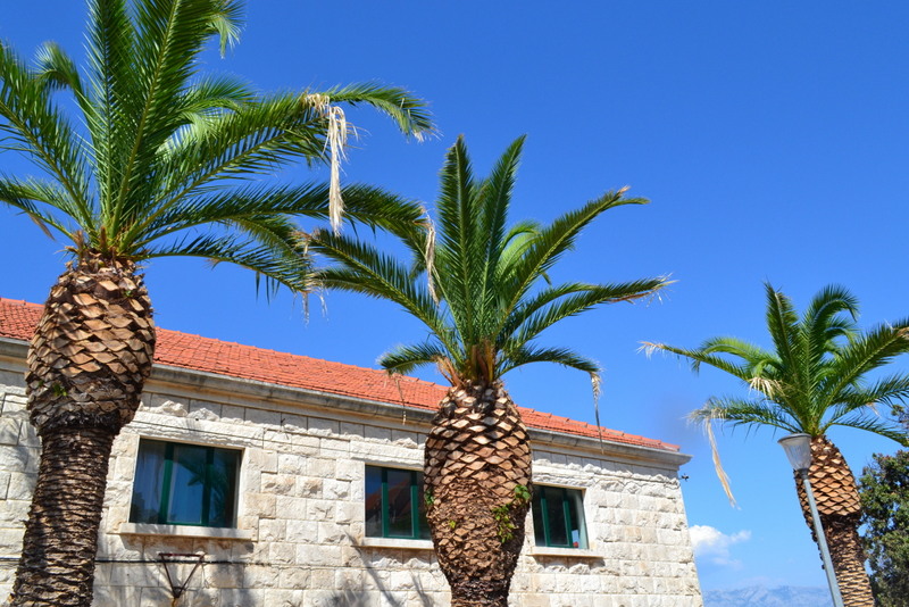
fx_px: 682
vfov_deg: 48.0
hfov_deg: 67.4
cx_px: 454
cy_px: 304
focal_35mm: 27
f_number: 11
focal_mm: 18
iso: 400
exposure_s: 1/400
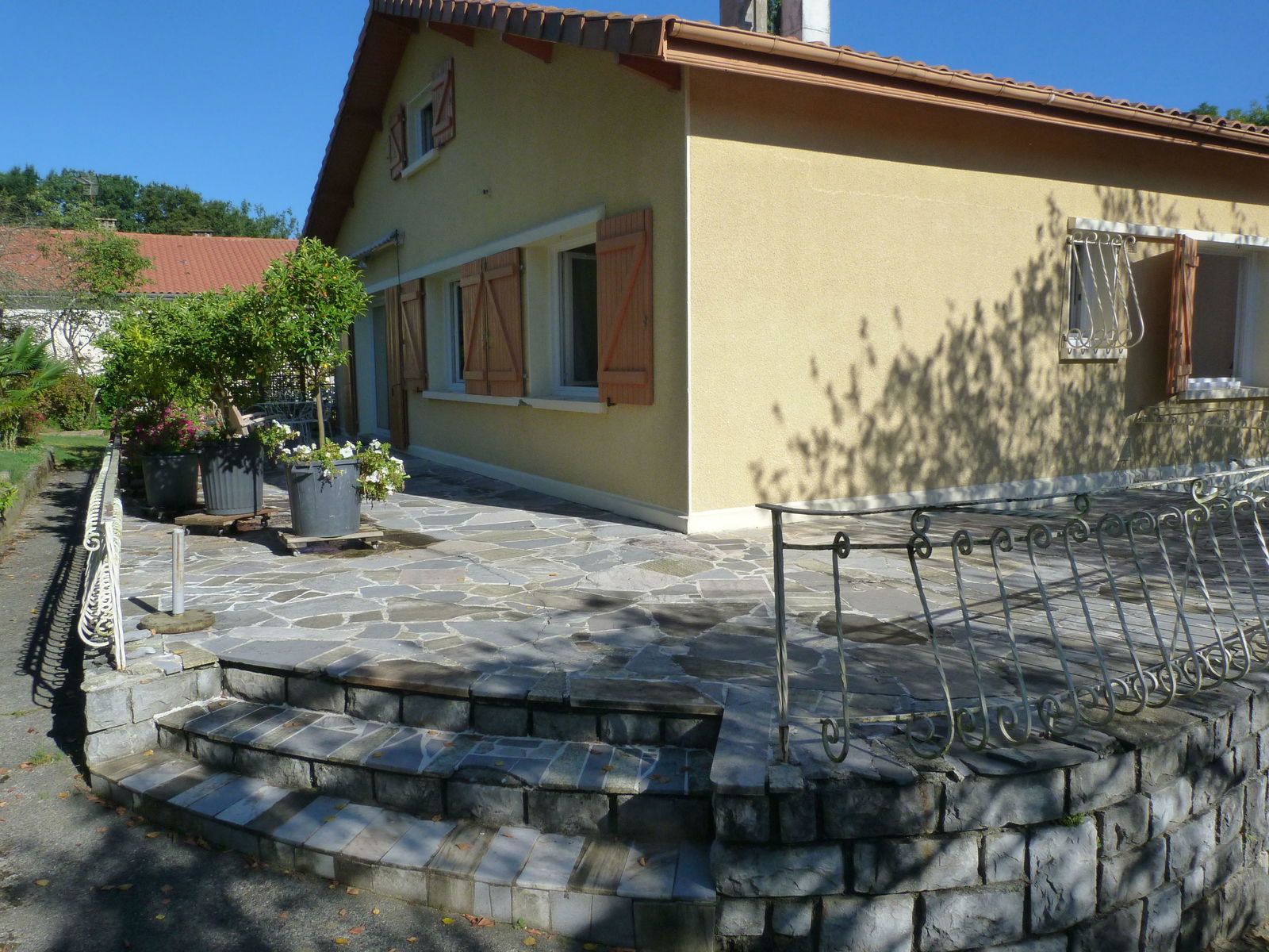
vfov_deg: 54.9
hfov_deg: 69.4
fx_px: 916
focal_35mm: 25
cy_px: 476
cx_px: 634
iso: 125
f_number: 5.6
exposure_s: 1/400
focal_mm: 4.5
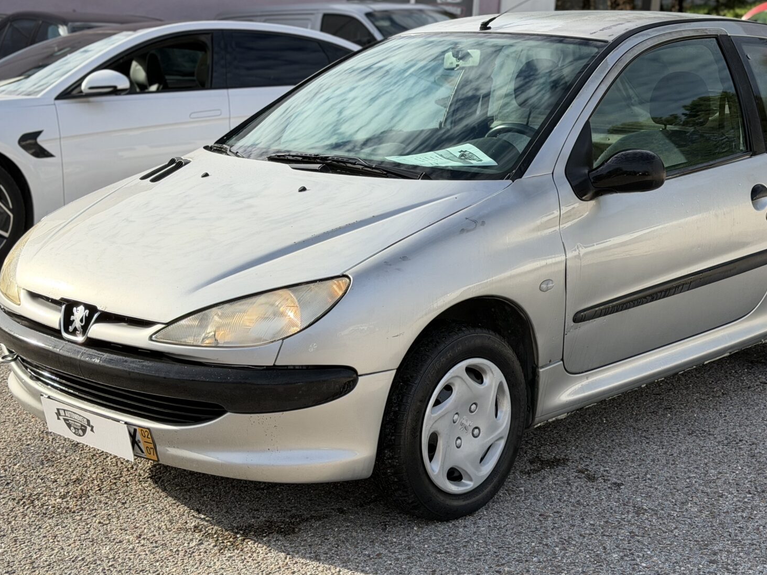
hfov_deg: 30.7
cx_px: 432
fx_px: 1396
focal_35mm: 63
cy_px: 252
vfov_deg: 23.3
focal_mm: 6.76
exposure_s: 1/2415
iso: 100
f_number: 1.78
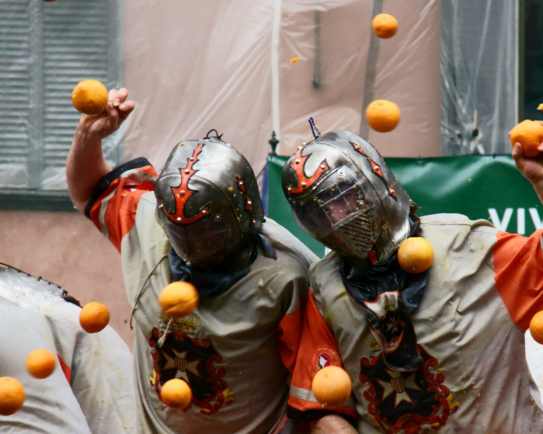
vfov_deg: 8.7
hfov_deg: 10.8
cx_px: 311
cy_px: 218
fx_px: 2860
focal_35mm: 178
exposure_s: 1/640
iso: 2000
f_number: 5.6
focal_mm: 105
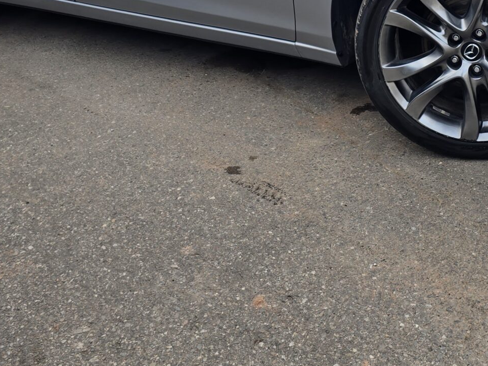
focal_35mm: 61
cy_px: -83
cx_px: 358
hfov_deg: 31.2
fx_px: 860
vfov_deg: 22.1
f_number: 1.7
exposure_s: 1/311
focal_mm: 6.3
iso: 12
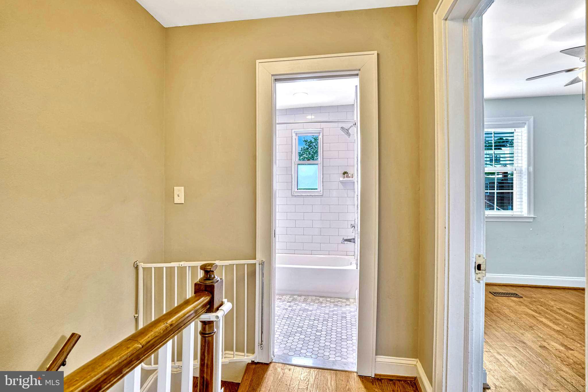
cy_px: 196
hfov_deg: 96.7
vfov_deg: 73.7
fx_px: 261
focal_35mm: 16
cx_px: 294
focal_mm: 16
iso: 1250
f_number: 8
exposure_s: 1/60
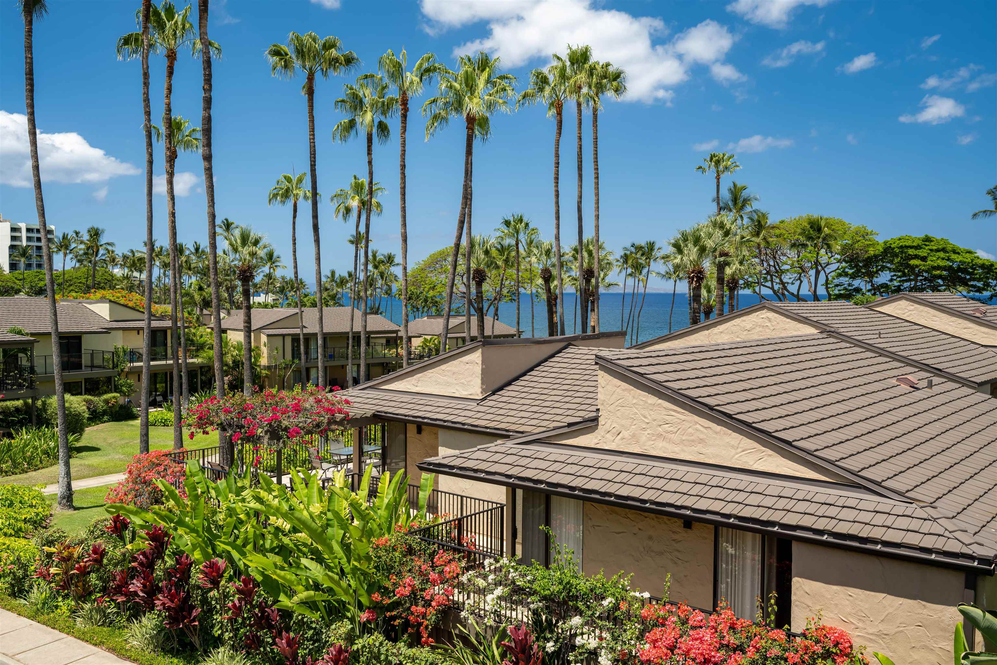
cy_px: 332
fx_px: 831
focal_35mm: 30
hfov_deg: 61.9
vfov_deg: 43.6
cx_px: 498
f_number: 7.1
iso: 250
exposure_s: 1/250
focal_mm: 30
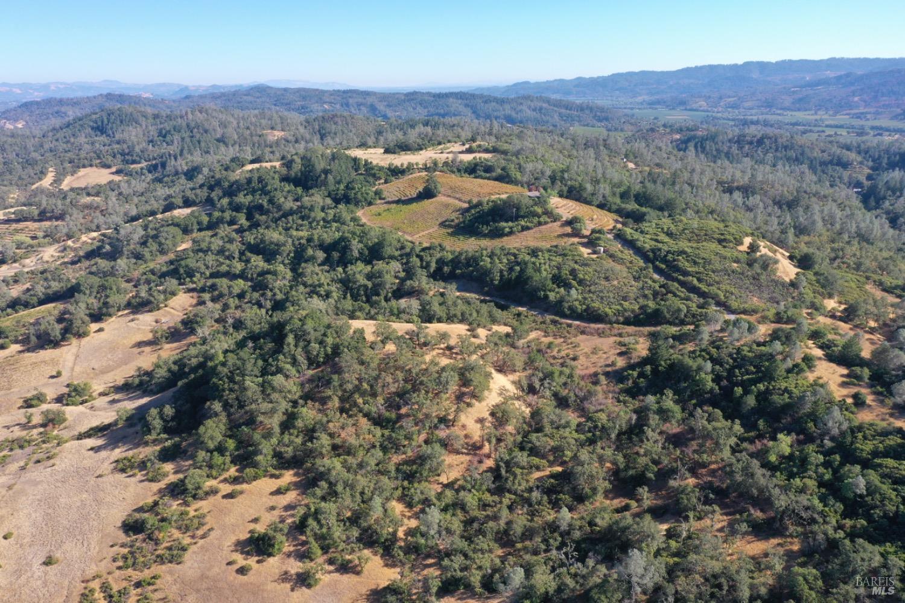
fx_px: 704
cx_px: 452
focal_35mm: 28
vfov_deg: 46.4
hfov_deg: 65.5
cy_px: 302
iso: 100
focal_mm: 10.26
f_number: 5.6
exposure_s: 1/240
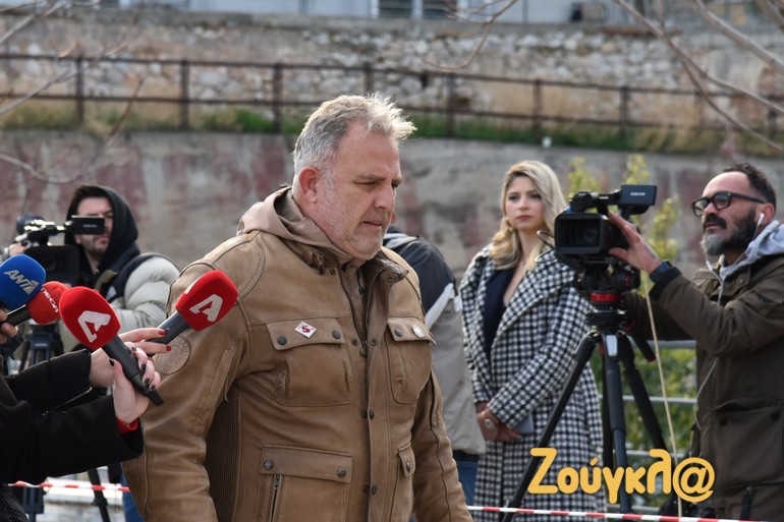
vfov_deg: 11.4
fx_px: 2613
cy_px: 261
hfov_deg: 17.1
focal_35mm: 120
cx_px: 392
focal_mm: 120
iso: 900
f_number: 6.3
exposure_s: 1/500
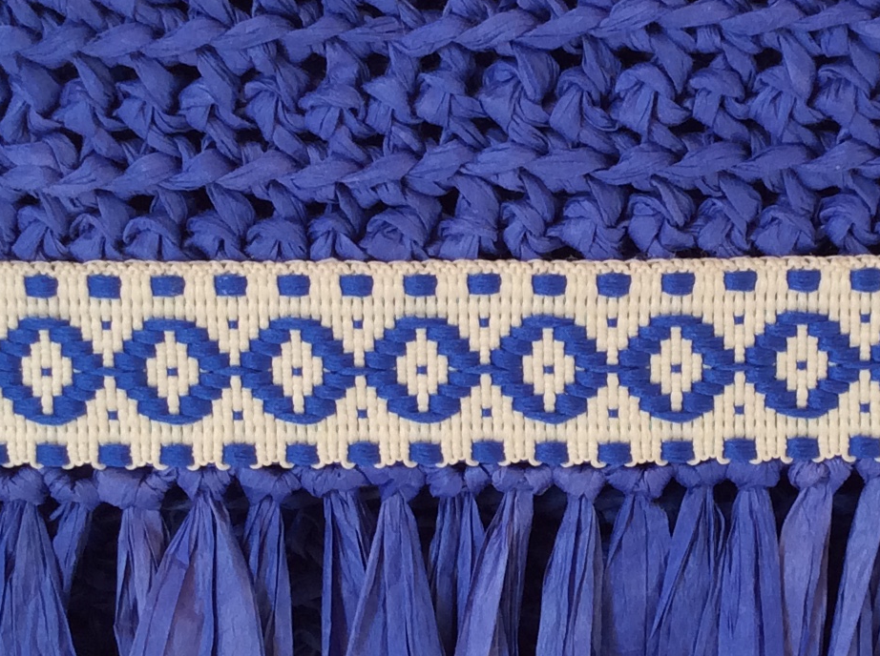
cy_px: 297
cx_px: 668
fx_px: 2284
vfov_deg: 16.4
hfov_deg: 21.6
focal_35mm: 90
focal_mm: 3.3
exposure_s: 1/50
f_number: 2.4
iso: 32
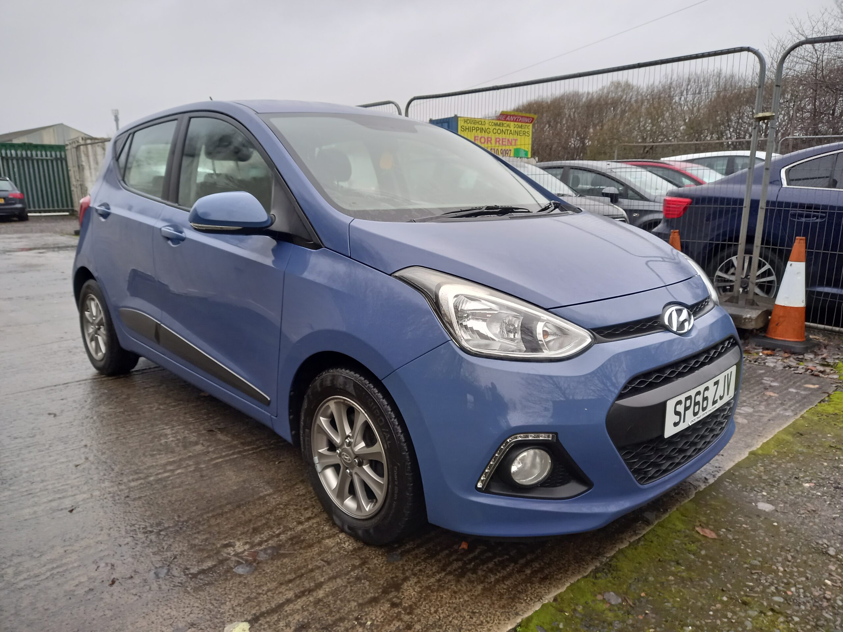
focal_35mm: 25
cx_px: 422
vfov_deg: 54.9
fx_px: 609
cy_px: 316
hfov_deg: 69.4
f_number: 2
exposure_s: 1/60
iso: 100
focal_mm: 4.6
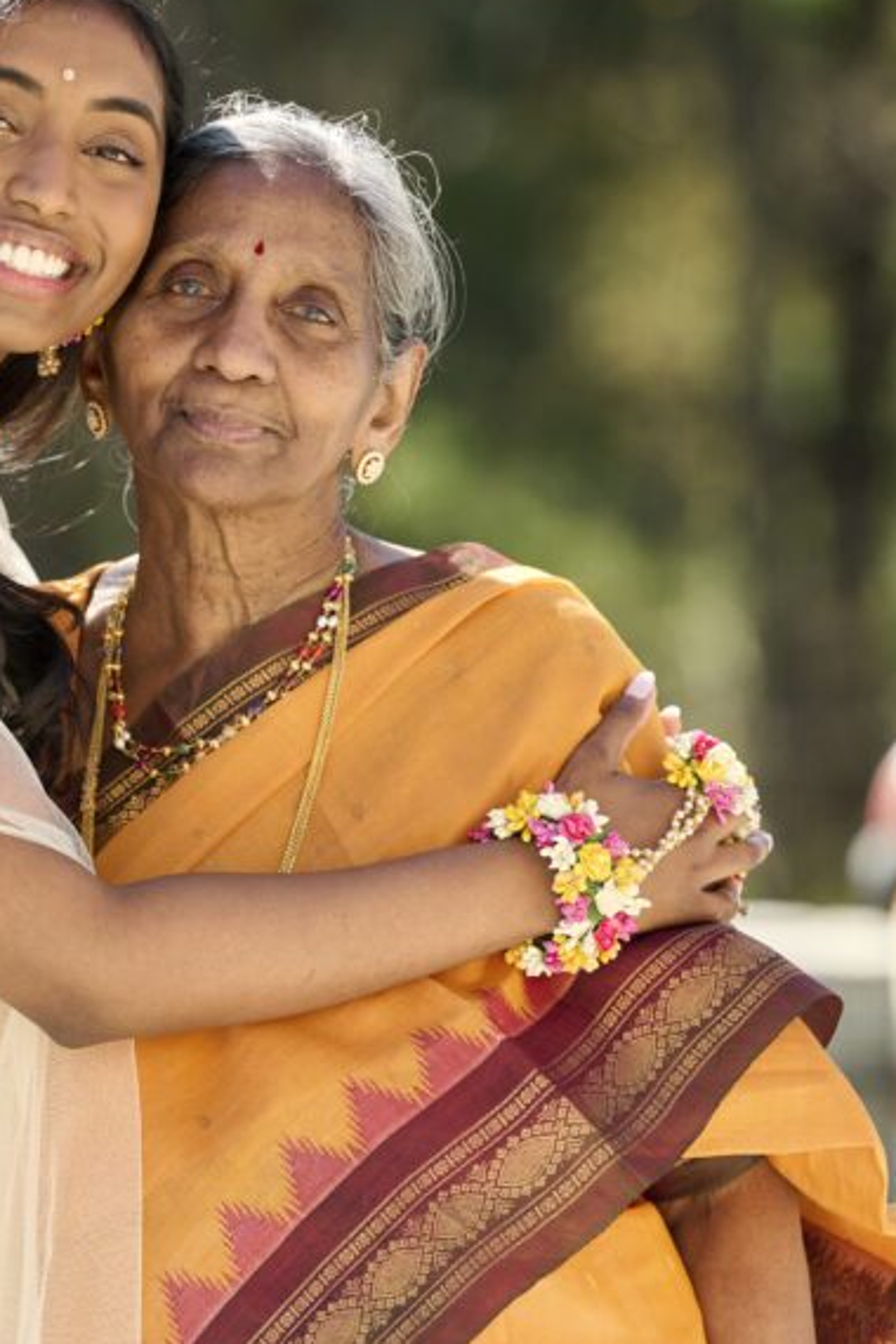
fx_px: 13103
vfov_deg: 5.9
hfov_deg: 3.9
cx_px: 197
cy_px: 771
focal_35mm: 351
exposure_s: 1/1000
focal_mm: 200
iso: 320
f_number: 4
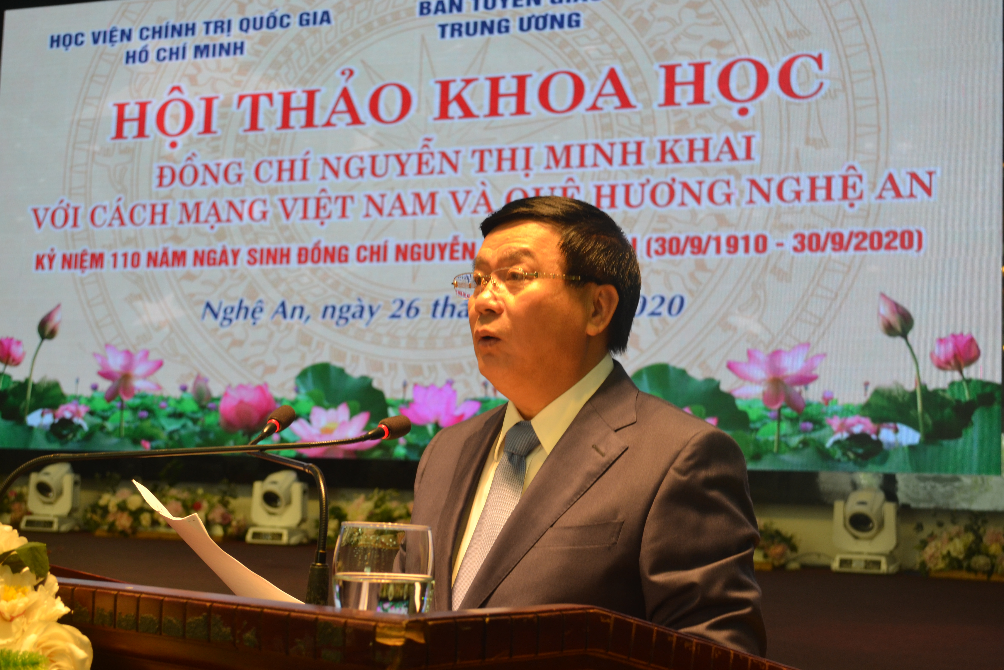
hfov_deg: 36.9
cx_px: 502
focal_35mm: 54
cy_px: 335
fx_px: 1506
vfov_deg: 25.1
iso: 400
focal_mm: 36
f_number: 5
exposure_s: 1/25
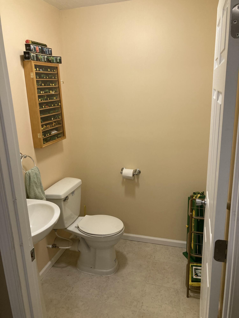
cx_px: 120
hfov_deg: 49.7
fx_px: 258
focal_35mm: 28
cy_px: 159
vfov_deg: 63.4
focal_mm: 3.99
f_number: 1.8
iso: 100
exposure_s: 1/60
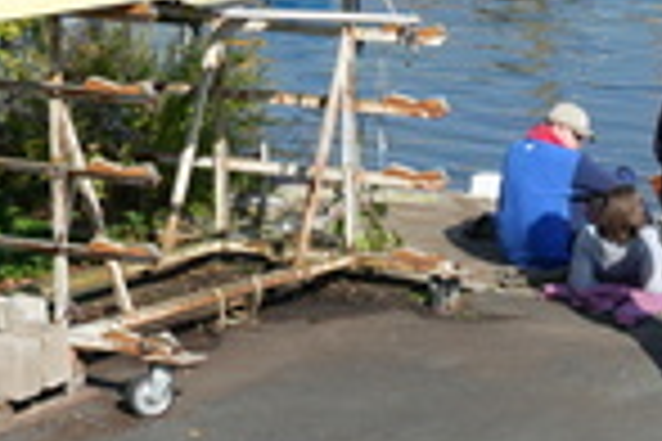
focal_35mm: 221
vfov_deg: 6.2
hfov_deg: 9.0
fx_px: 4066
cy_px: 493
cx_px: 1067
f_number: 5
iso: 100
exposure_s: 1/400
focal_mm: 35
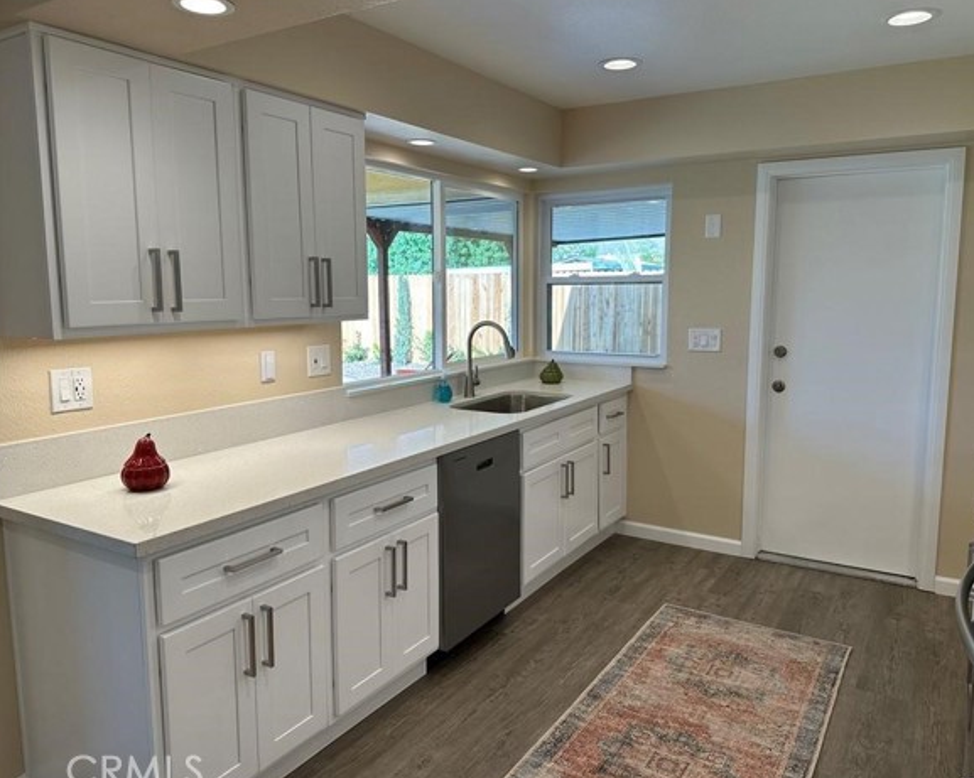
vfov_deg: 54.9
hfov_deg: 66.0
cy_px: 390
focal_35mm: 26
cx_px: 471
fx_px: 749
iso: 80
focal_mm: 6.86
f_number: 1.78
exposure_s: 1/306
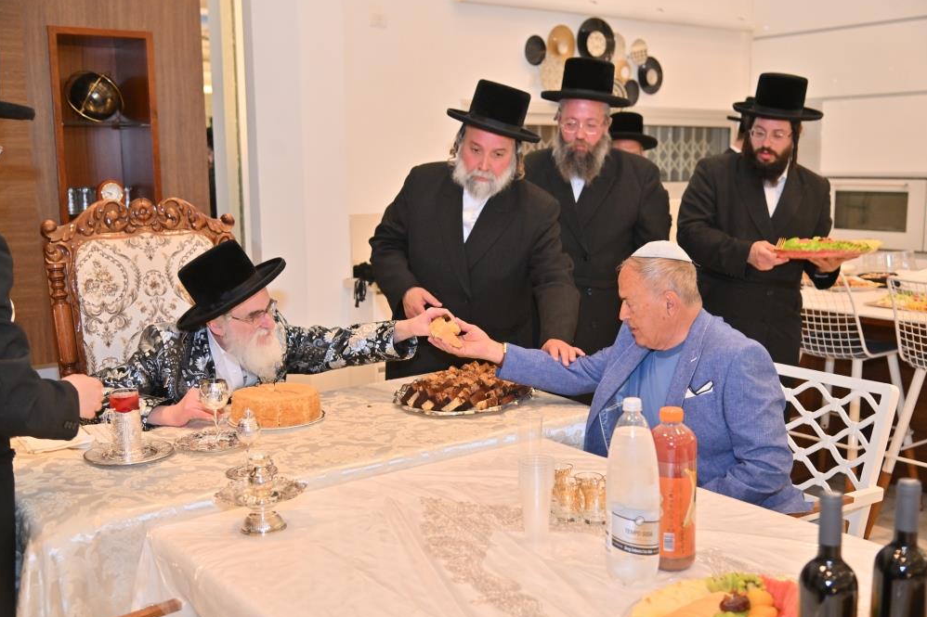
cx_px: 473
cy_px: 308
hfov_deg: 49.6
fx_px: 1004
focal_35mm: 39
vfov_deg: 34.2
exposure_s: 1/200
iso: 1000
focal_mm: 38
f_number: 4
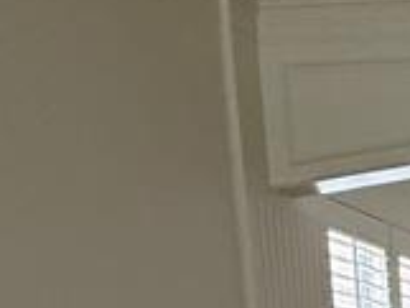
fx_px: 1055
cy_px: 593
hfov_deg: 16.5
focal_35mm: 89
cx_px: 830
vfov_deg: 14.2
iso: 200
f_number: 2.2
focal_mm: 2.22
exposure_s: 1/99
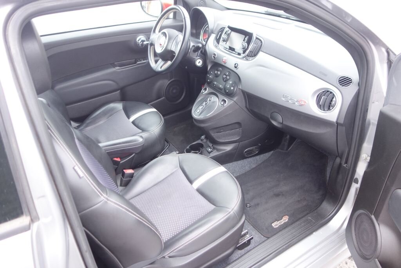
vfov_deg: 46.4
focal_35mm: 28
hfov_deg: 65.5
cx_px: 200
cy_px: 134
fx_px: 312
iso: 160
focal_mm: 10.4
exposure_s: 1/30
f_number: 1.8
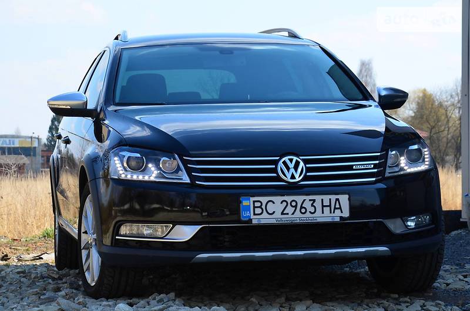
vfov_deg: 10.7
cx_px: 235
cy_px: 156
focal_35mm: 128
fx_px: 1661
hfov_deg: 16.1
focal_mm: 85
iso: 160
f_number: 11
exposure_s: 1/125
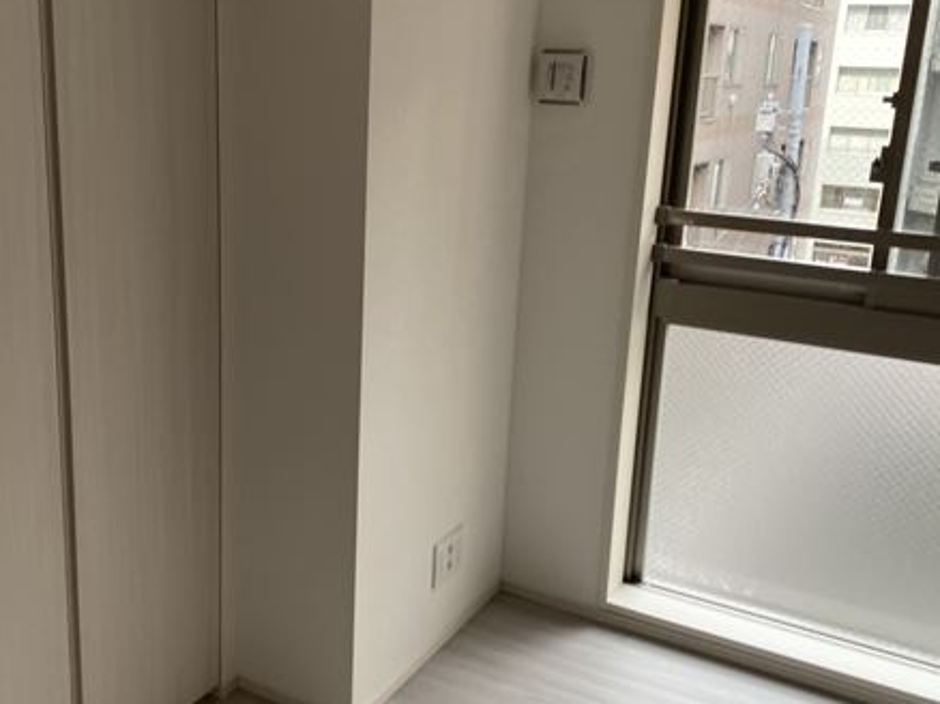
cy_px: 365
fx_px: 1031
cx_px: 408
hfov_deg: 48.9
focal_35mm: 38
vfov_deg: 37.7
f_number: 1.8
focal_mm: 4.25
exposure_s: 1/122
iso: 40
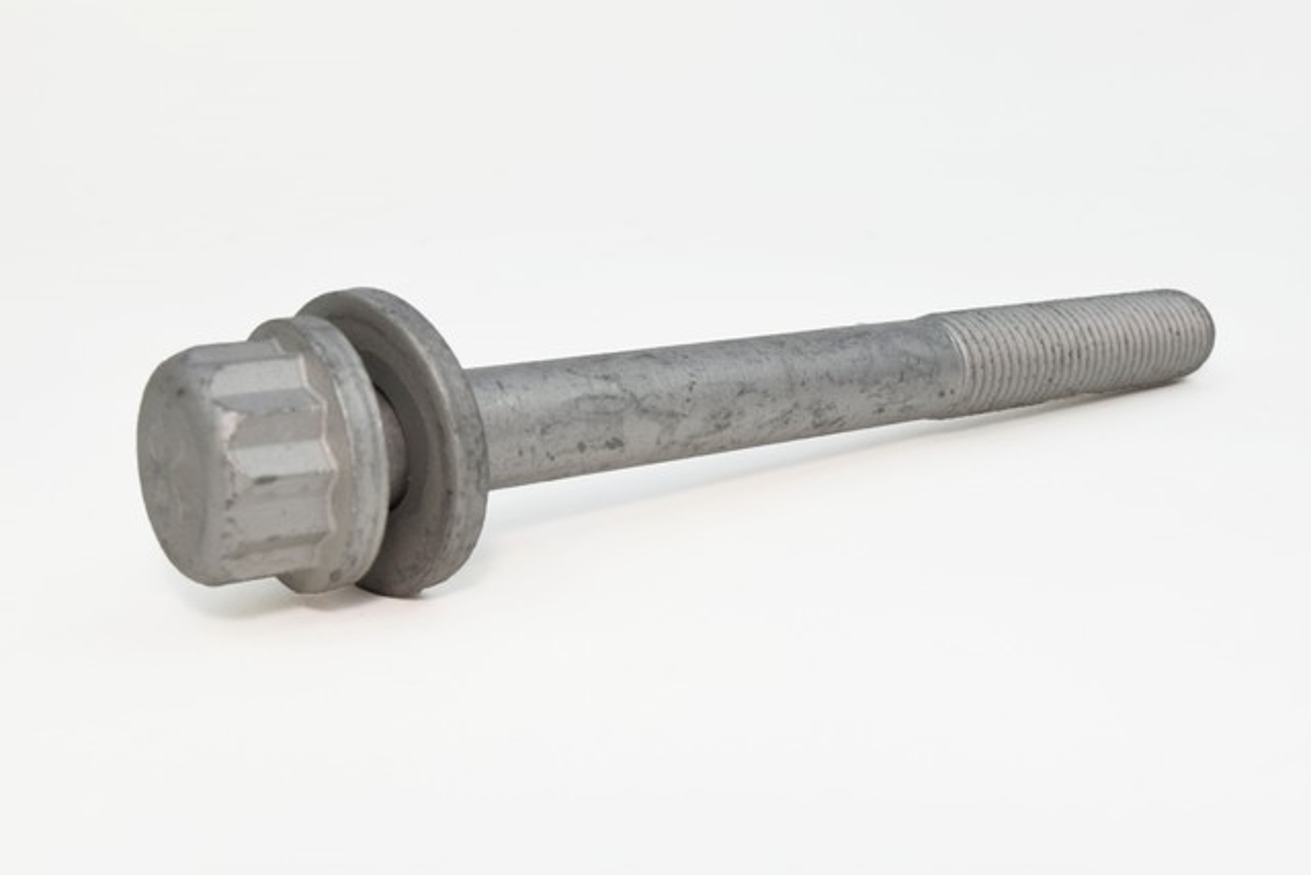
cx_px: 656
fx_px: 1748
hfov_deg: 41.1
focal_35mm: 48
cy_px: 438
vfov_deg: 28.1
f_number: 18
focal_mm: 32
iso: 100
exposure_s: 1/1.3
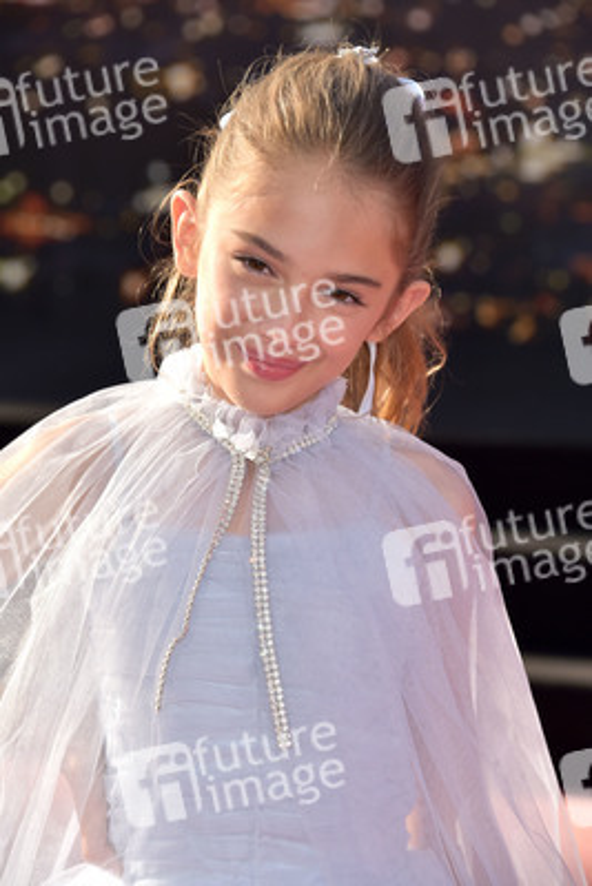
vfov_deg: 13.7
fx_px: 3697
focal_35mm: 150
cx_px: 296
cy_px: 443
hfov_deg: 9.2
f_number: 7.1
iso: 320
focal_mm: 150
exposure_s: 1/250
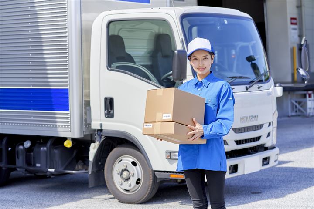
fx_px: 741
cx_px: 157
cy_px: 104
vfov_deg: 16.1
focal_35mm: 85
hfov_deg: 23.9
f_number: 4.5
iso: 200
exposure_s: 1/1000
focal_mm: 85
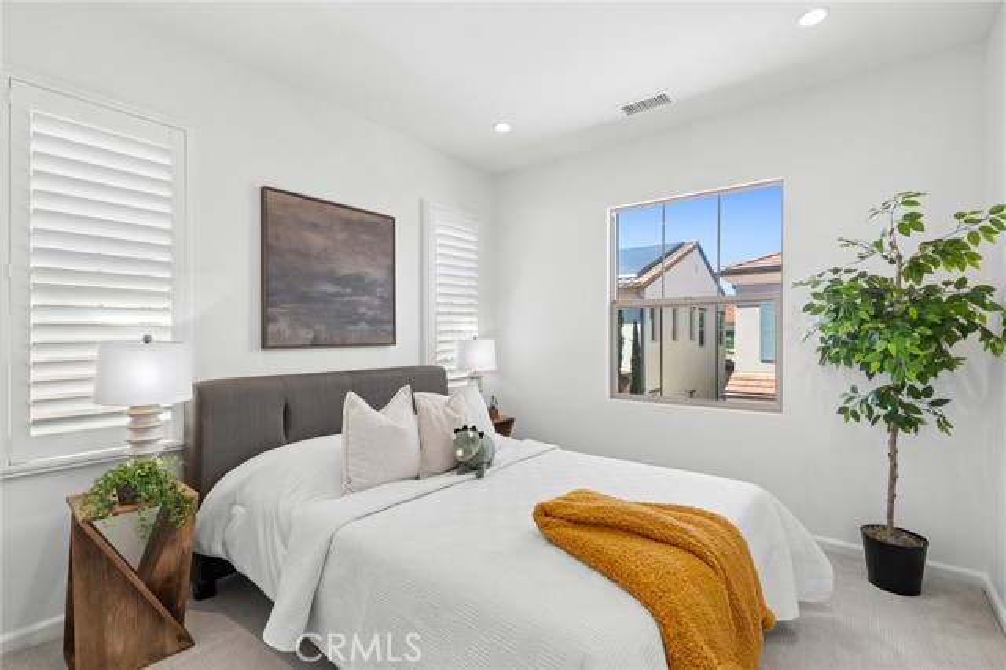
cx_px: 503
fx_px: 447
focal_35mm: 16
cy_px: 335
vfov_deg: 73.7
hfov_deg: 96.8
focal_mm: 16
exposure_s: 1/40
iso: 200
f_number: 9
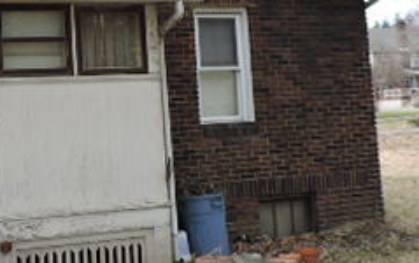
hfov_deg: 28.9
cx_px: 35
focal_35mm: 68
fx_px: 777
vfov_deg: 18.9
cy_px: 28
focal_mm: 4.3
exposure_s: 1/400
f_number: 3
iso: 100
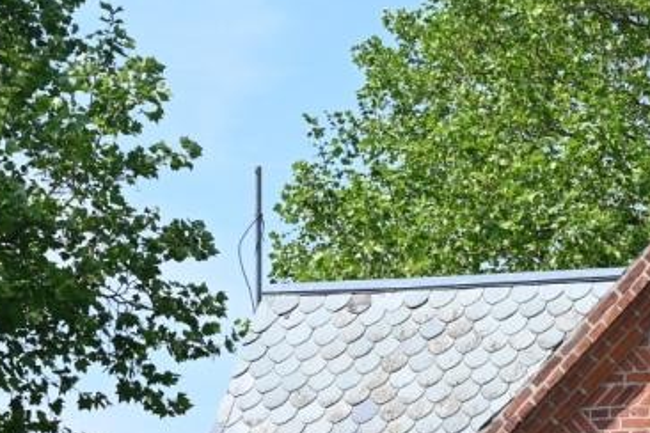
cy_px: 539
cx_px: 741
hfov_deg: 14.6
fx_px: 2473
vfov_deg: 9.8
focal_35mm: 137
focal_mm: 49
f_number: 13
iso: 640
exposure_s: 1/640
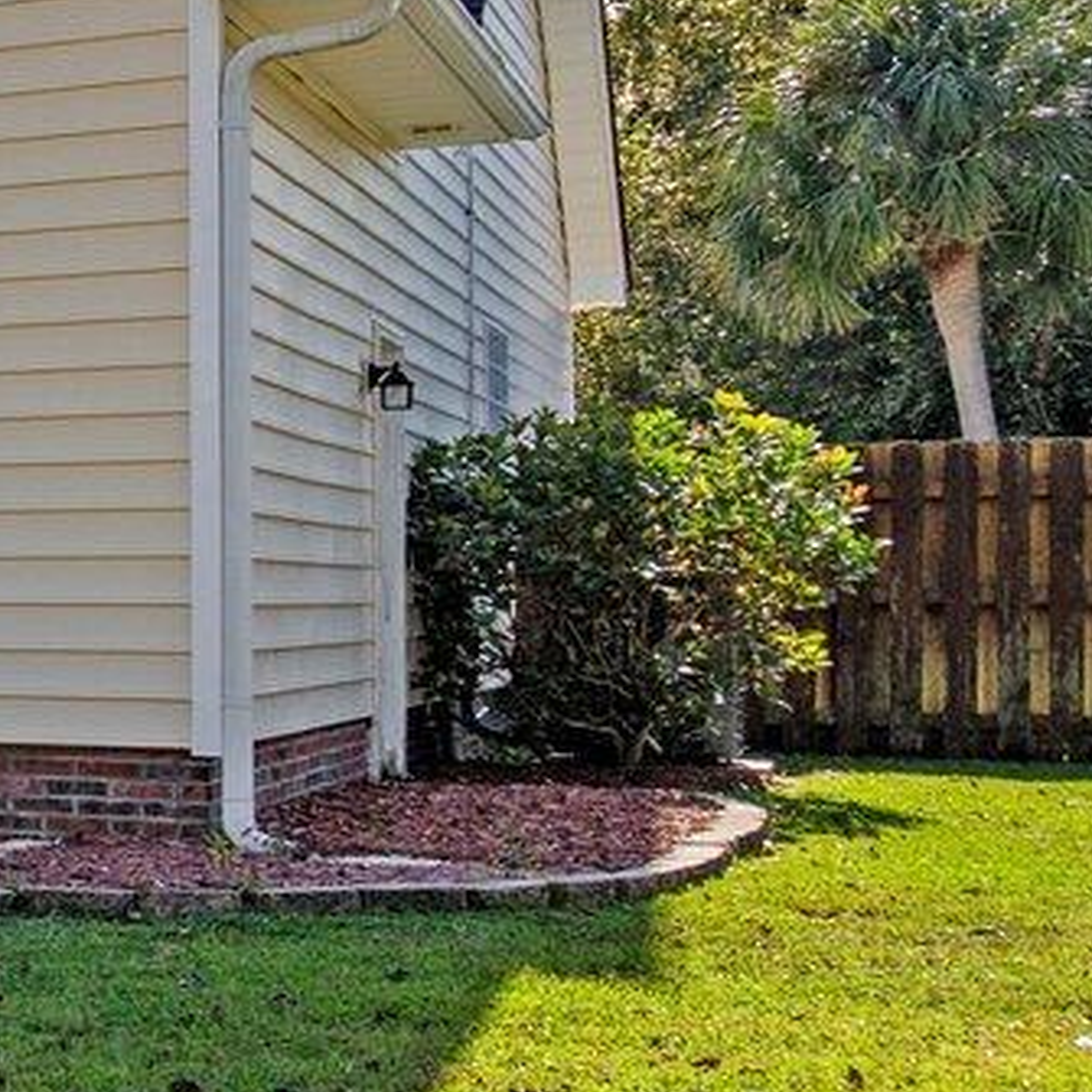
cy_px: 572
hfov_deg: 13.0
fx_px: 2962
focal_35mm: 83
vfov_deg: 20.9
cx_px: -1809
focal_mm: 16
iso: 200
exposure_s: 1/1600
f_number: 4
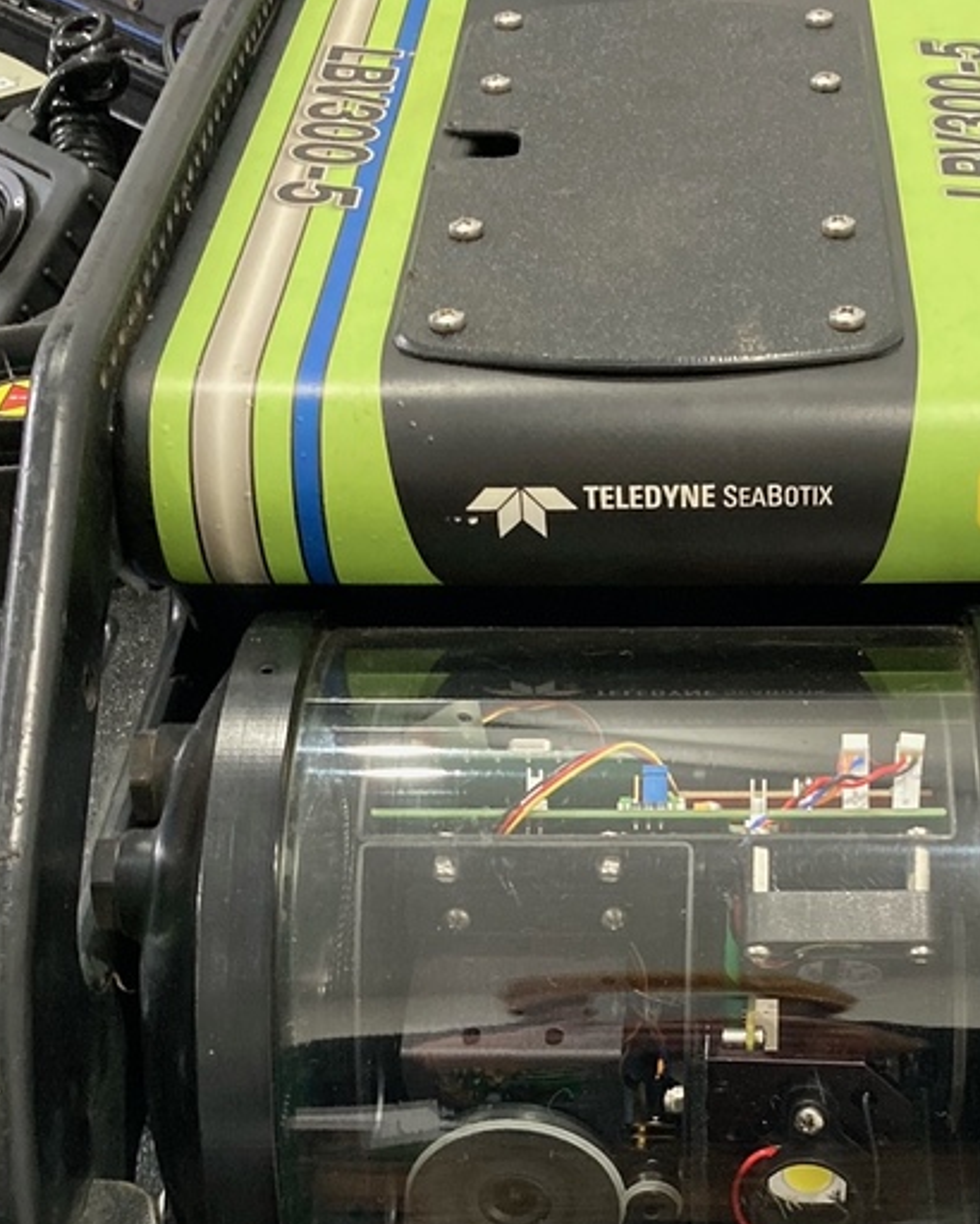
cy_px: 973
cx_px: 662
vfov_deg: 28.9
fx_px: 2319
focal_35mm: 64
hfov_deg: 23.7
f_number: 1.8
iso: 250
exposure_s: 1/33
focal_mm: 3.99
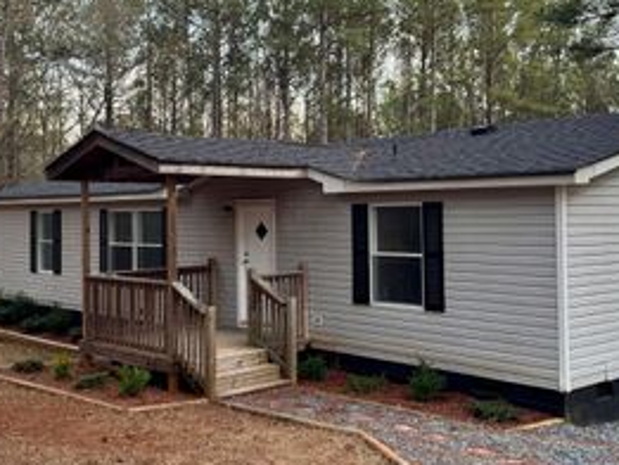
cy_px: 203
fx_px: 823
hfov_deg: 41.2
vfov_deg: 31.5
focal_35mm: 46
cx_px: 294
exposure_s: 1/166
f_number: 1.78
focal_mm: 6.76
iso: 100
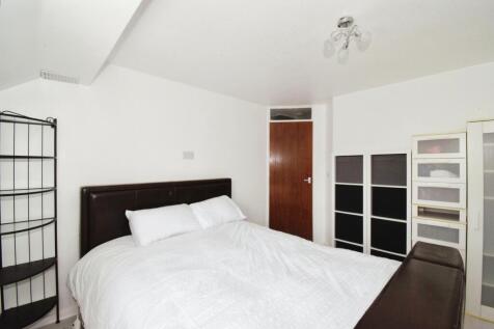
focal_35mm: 15
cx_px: 247
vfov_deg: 77.3
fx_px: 206
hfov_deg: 100.4
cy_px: 164
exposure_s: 1/60
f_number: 20
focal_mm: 10
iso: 1000
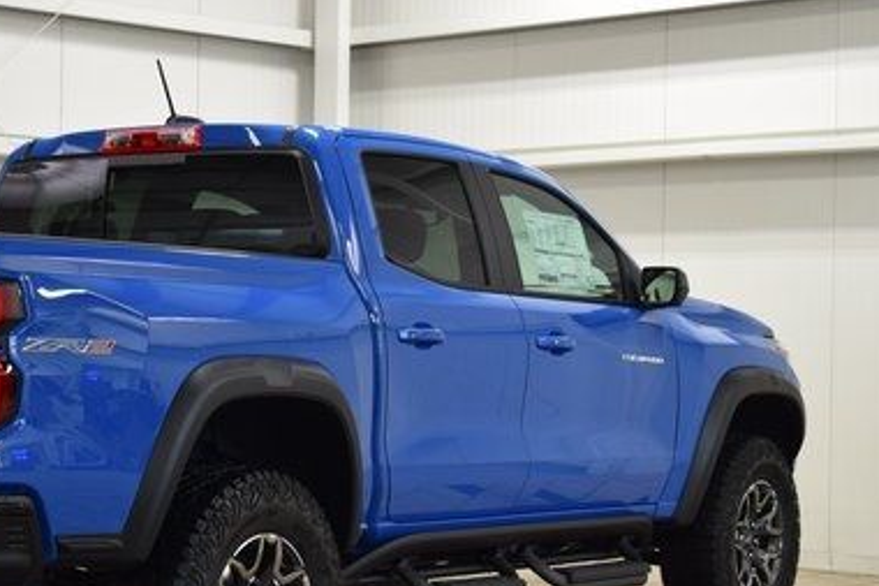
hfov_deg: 22.1
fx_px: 2221
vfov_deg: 15.0
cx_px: 190
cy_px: 397
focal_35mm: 91
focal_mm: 36
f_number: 6.3
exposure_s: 1/15
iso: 400
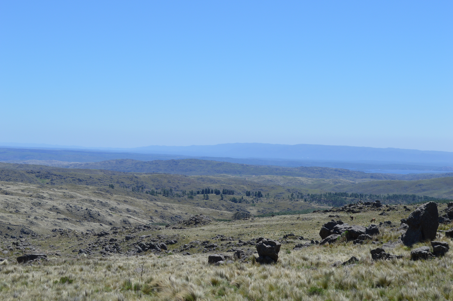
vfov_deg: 16.5
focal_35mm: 82
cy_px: 150
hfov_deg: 24.6
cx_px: 226
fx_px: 1037
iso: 100
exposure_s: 1/250
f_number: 8
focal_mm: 55
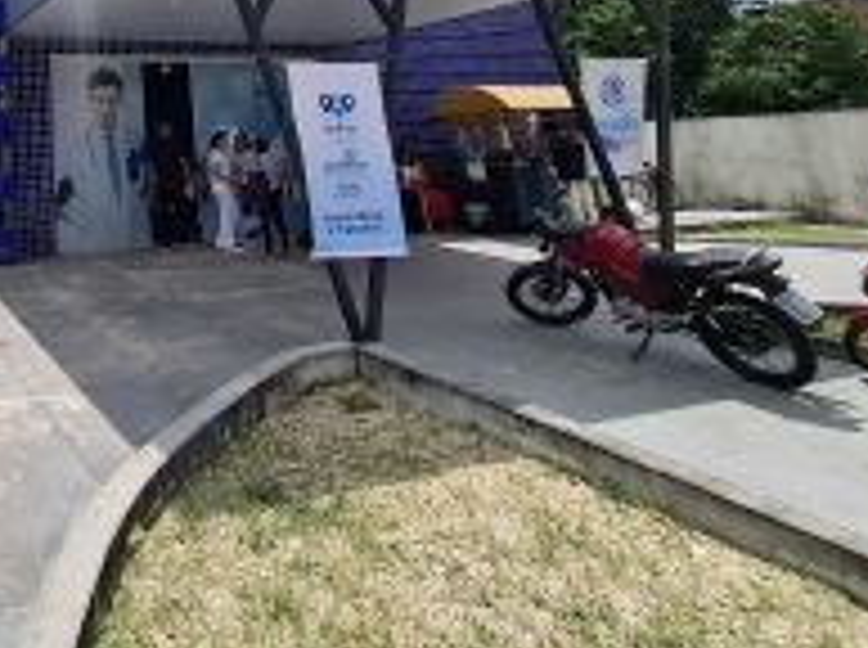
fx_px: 676
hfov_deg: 53.5
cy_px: 4
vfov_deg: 44.0
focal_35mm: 27
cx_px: 27
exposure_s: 1/3413
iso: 40
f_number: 2.2
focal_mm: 1.74
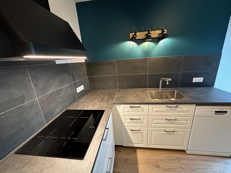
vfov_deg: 85.7
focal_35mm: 14
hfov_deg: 102.1
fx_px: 93
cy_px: 86
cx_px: 116
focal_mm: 2.22
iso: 800
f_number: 2.2
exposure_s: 1/50
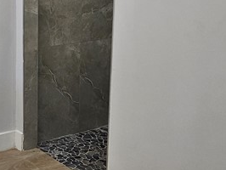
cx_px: -77
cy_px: 38
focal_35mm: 50
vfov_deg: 28.6
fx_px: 327
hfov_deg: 29.6
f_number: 2.2
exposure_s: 1/60
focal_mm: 2.2
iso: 80
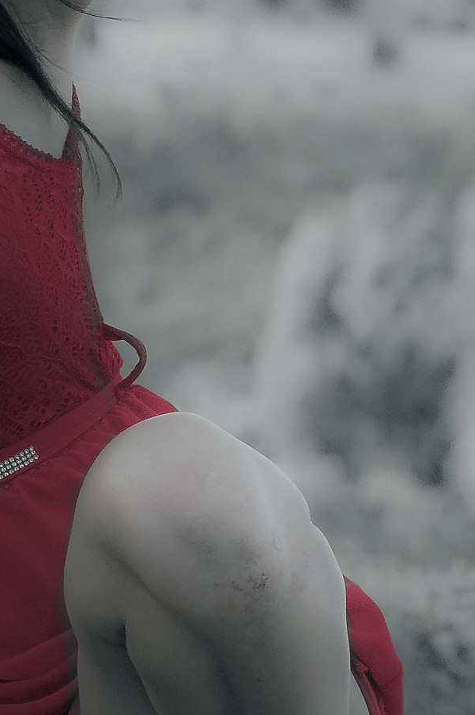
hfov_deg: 2.4
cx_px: -158
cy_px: 321
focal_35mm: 561
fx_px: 11124
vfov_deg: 3.7
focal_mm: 140
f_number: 9.5
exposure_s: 1/350
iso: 1000
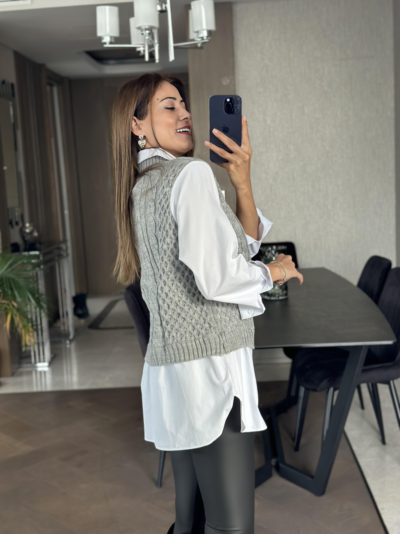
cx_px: 200
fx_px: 740
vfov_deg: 39.7
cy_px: 267
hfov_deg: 30.3
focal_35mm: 48
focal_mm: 6.86
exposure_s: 1/75
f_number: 1.78
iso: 125
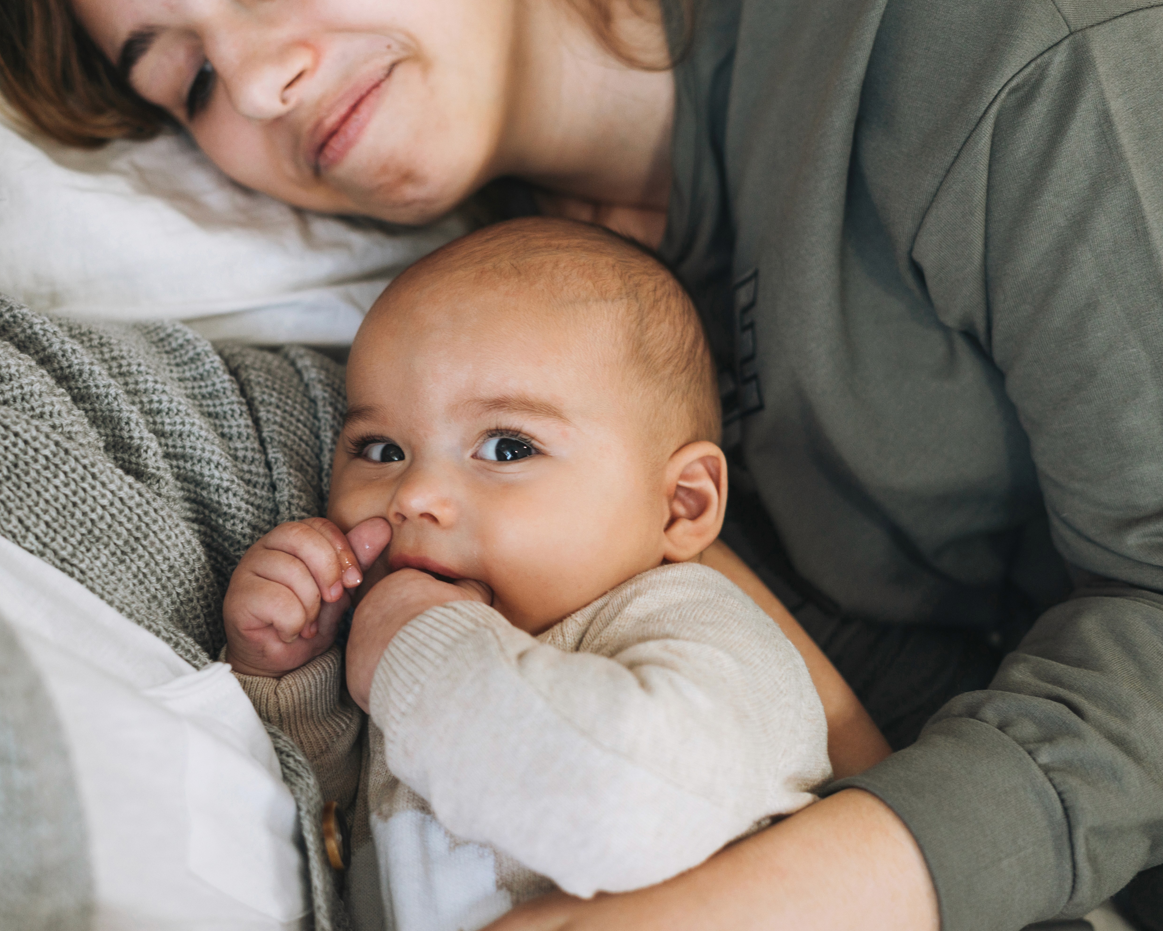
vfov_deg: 26.7
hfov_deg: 32.9
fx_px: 1962
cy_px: 467
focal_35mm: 57
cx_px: 472
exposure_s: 1/125
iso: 400
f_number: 2.8
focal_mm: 50
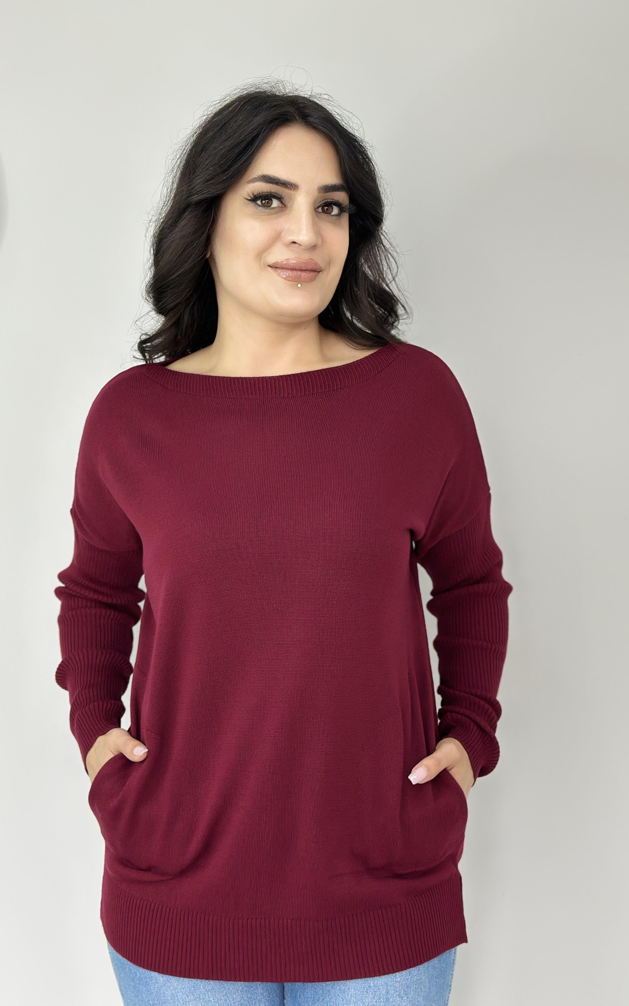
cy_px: 503
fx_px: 1399
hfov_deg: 25.3
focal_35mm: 51
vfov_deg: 39.6
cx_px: 312
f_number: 1.78
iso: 64
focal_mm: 6.86
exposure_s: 1/50
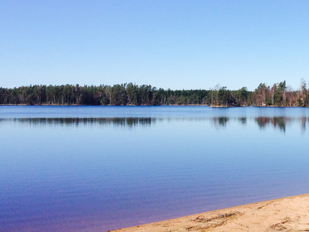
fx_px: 553
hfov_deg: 29.8
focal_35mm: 62
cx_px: 282
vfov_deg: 23.6
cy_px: 101
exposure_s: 1/2740
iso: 40
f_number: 2.2
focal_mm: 4.12
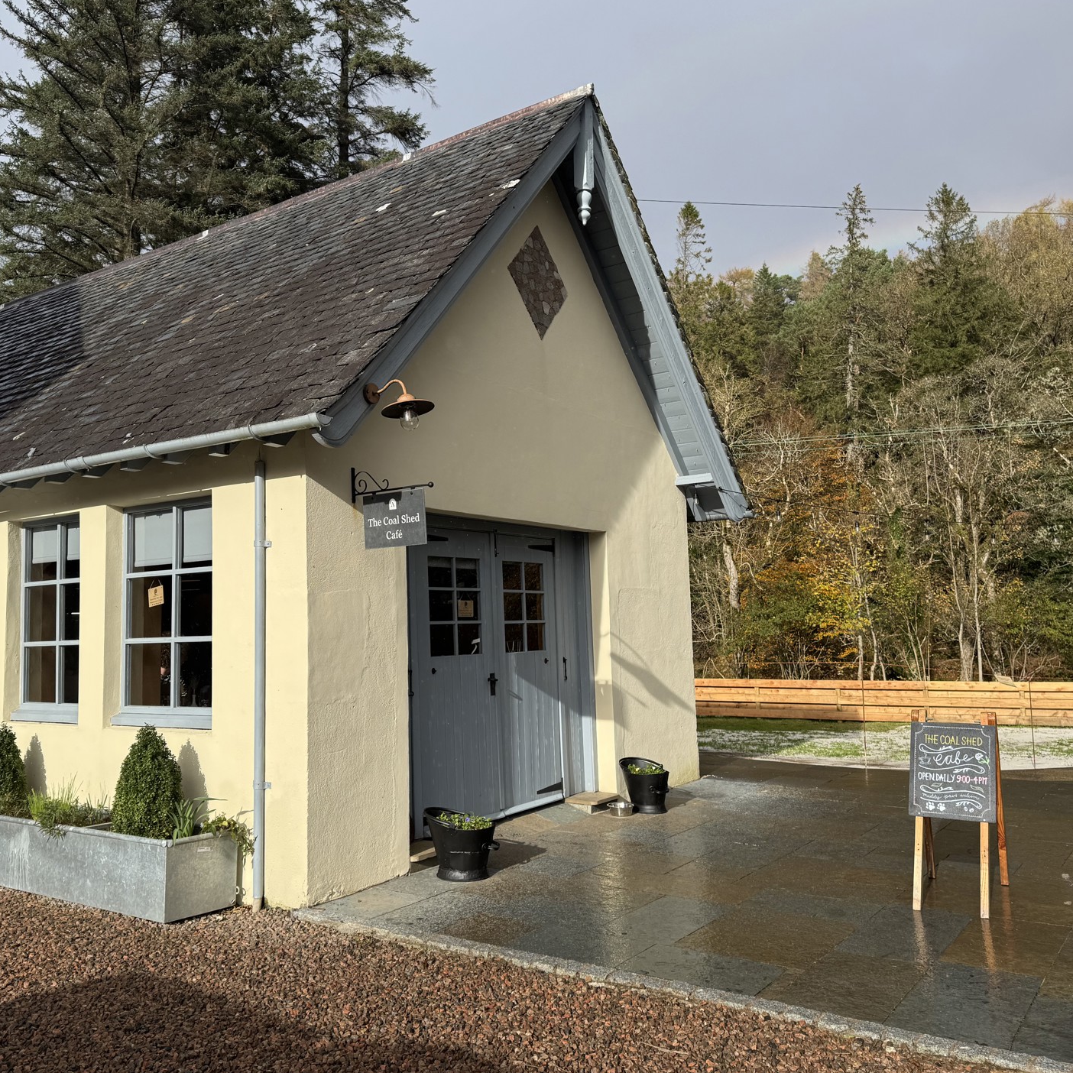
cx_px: 475
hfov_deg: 55.5
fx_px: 1017
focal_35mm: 29
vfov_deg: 55.6
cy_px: 533
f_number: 1.78
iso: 80
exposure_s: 1/4049
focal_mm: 6.76
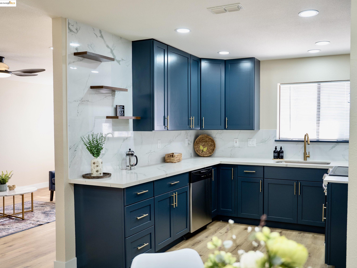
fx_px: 338
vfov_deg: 43.2
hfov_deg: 55.5
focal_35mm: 33
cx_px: 200
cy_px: 136
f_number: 2.8
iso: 800
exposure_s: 1/160
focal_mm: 29.7
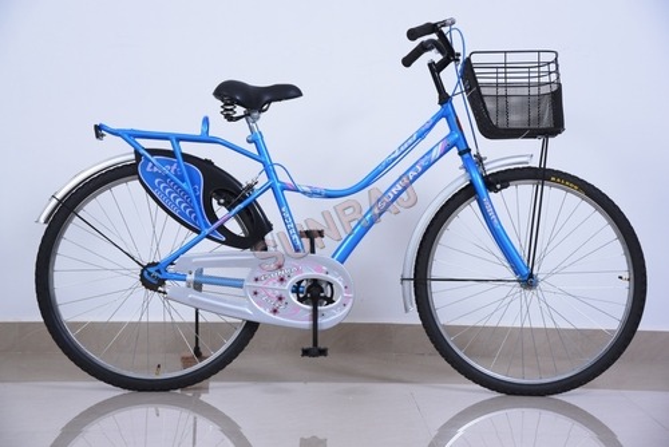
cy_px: 224
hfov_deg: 21.4
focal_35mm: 95
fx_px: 1766
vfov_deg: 14.4
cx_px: 334
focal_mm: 95
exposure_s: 1/160
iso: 100
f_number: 9
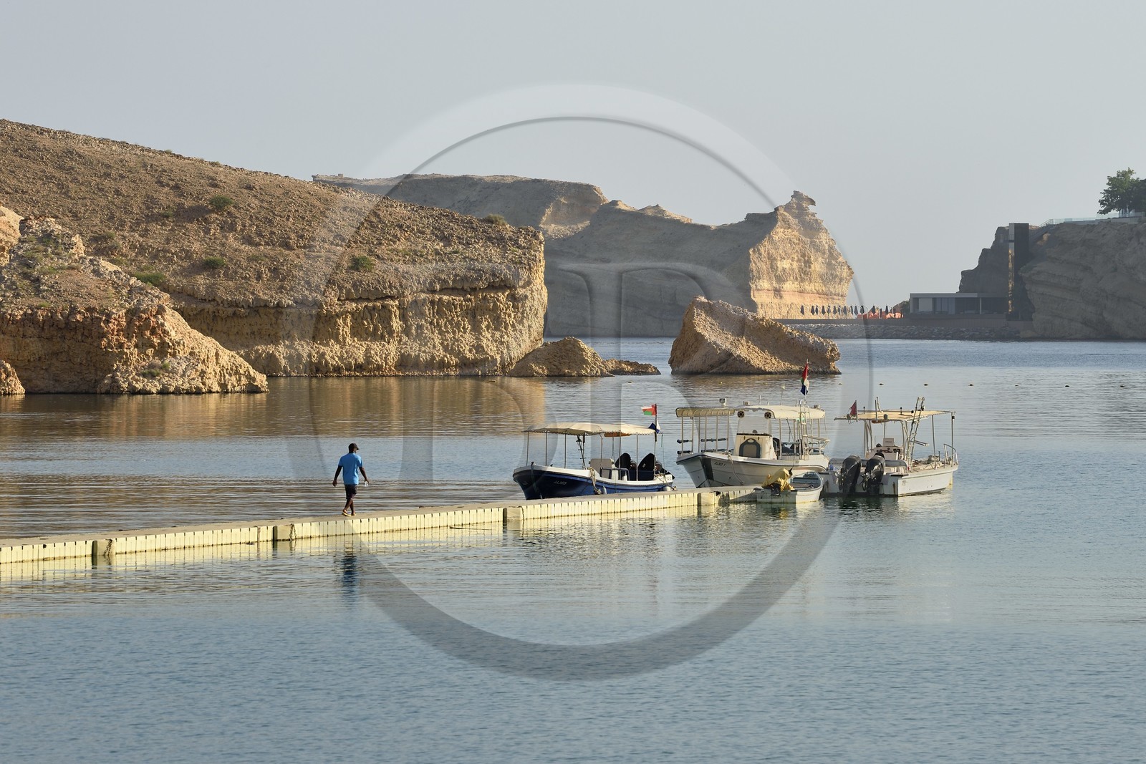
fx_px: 6367
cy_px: 382
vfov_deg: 6.9
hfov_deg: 10.3
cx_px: 573
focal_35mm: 200
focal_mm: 200
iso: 200
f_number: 9
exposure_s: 1/500
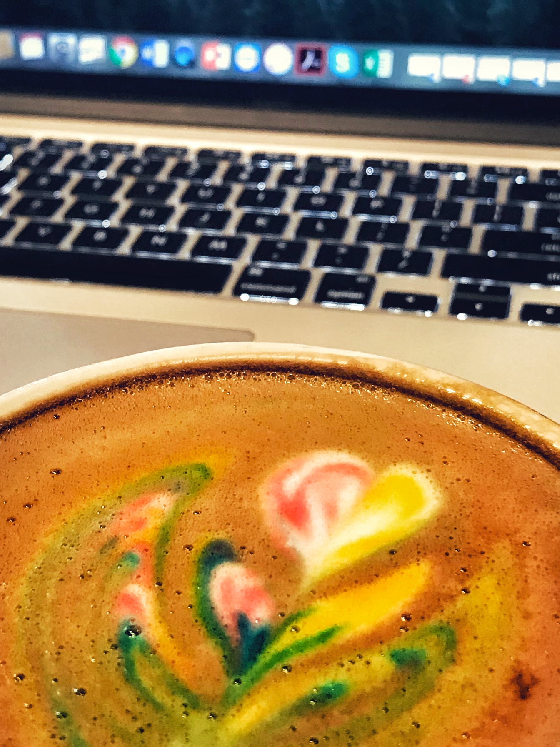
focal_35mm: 63
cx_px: 238
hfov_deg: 23.3
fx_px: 1359
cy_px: 253
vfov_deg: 30.5
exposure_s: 1/15
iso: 40
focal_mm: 3.99
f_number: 1.8
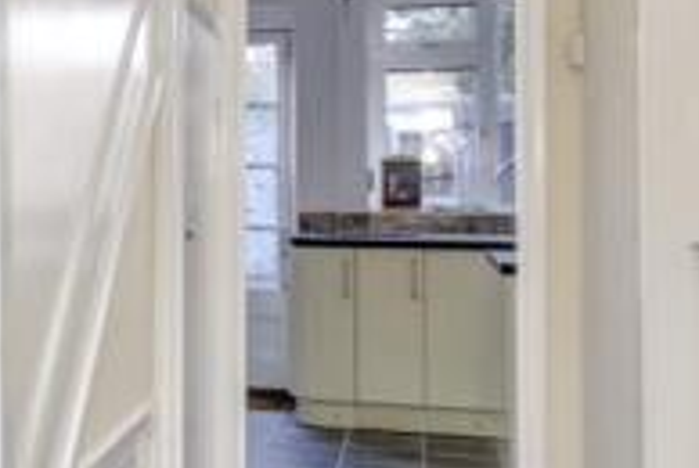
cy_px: 164
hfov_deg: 27.4
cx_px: -110
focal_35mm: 66
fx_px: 1277
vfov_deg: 20.7
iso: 640
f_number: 8
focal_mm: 13
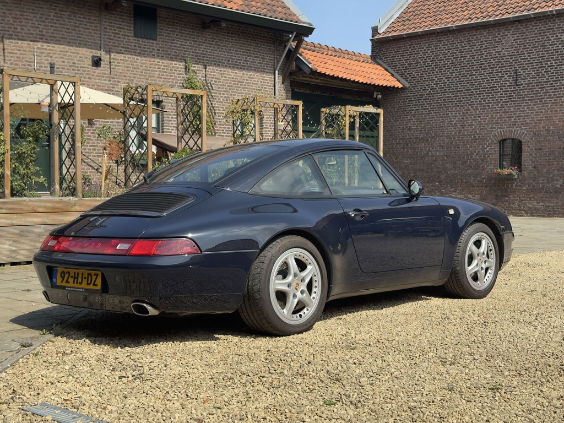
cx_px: 282
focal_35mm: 48
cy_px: 212
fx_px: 782
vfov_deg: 30.3
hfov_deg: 39.7
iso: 64
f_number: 1.78
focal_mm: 6.76
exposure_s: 1/4049
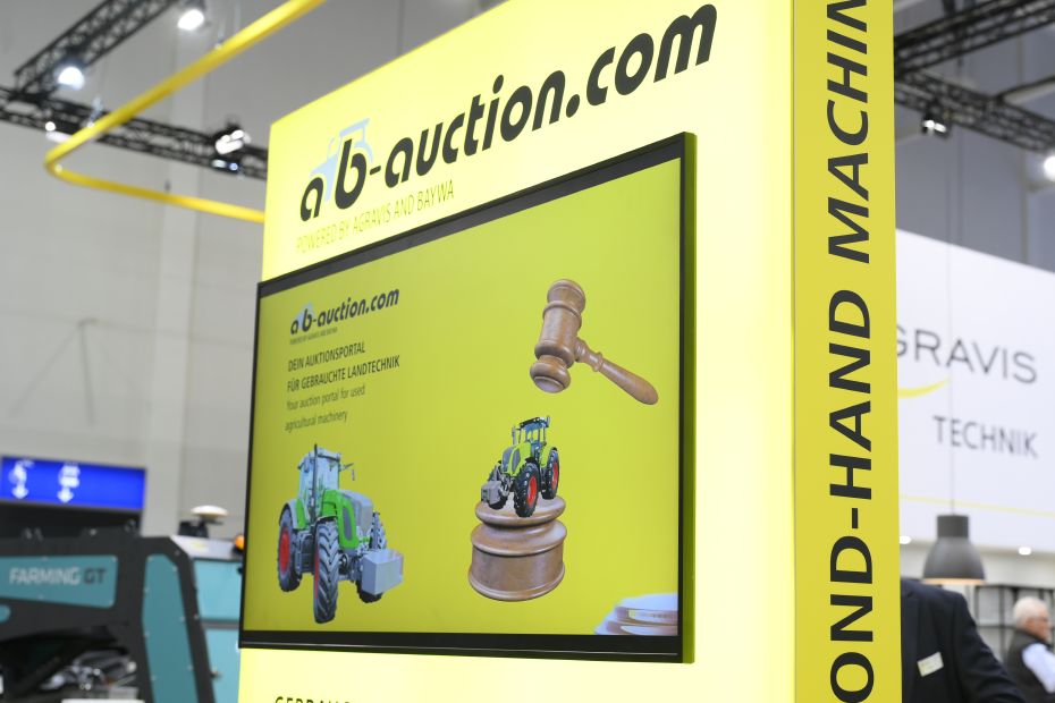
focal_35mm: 46
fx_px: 1348
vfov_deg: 29.2
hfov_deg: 42.7
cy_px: 352
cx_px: 528
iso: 1000
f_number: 4
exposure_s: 1/125
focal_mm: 46
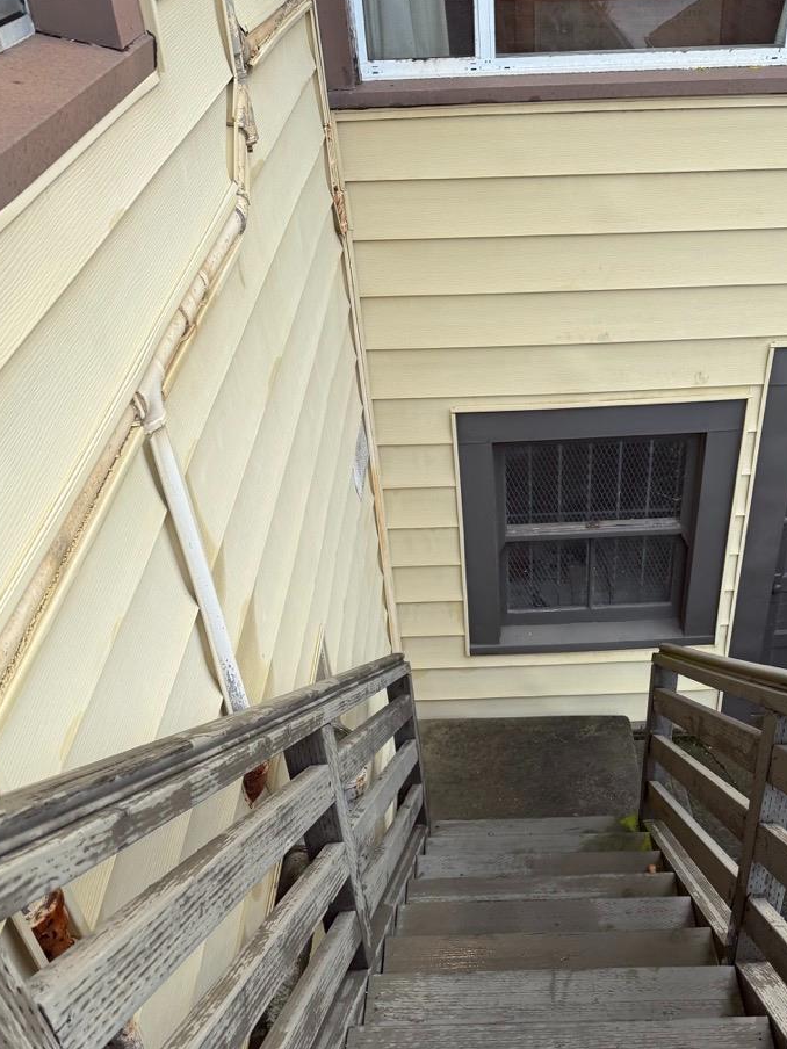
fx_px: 1031
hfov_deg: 41.4
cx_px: 505
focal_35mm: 34
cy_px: 660
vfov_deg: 53.3
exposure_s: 1/1689
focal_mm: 6.76
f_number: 1.78
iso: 100
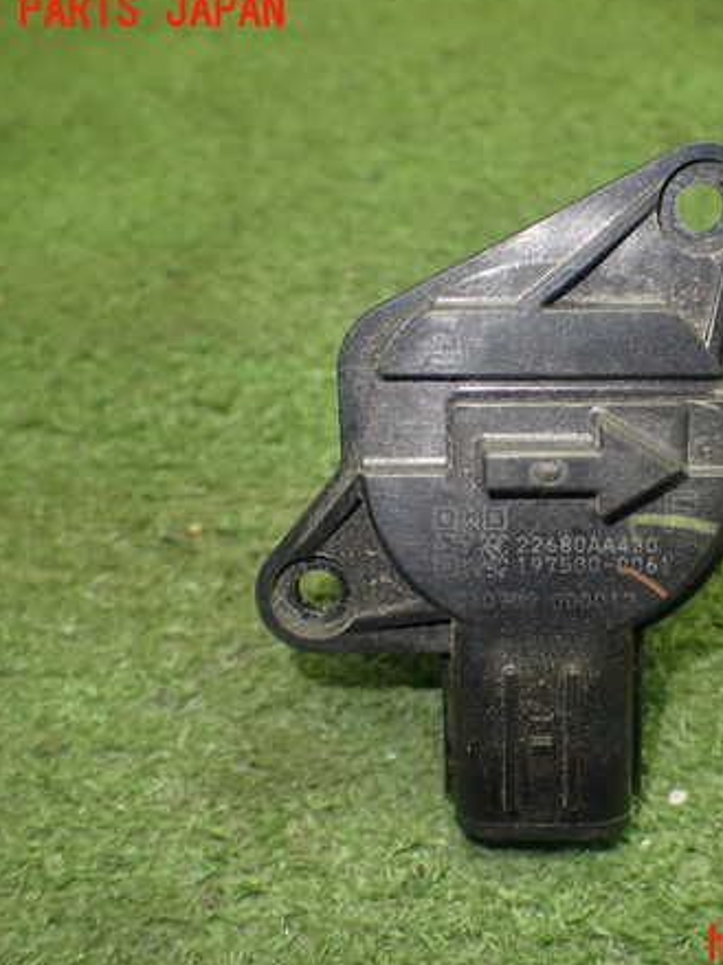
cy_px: 479
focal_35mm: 41
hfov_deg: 34.4
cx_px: 545
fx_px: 1142
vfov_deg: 45.8
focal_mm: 5.4
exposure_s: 1/125
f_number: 2.3
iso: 640
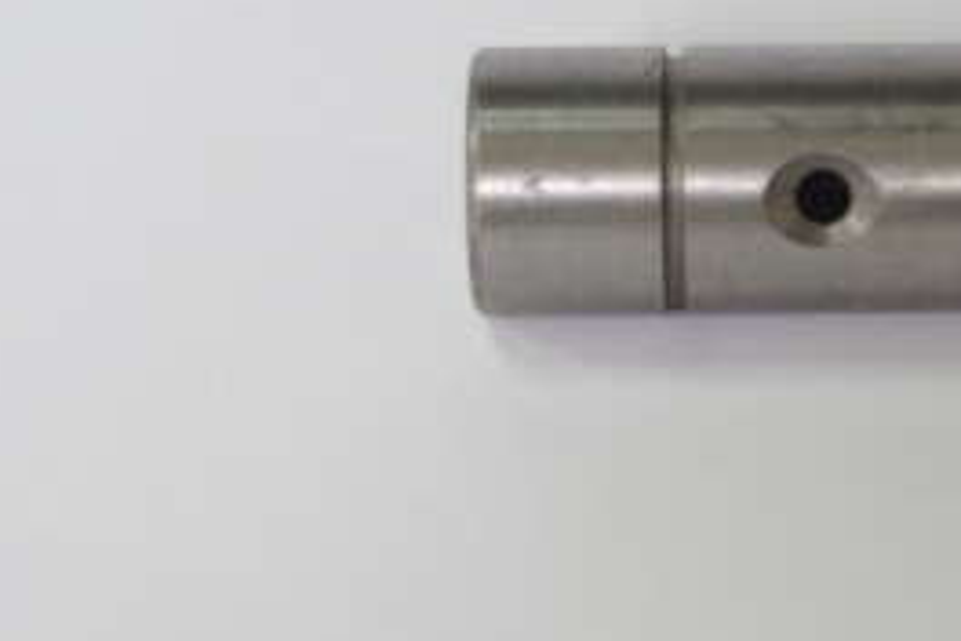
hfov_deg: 8.8
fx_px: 6193
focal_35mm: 232
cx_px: 1005
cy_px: 193
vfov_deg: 5.9
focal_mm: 68
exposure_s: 1/15
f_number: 8
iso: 800
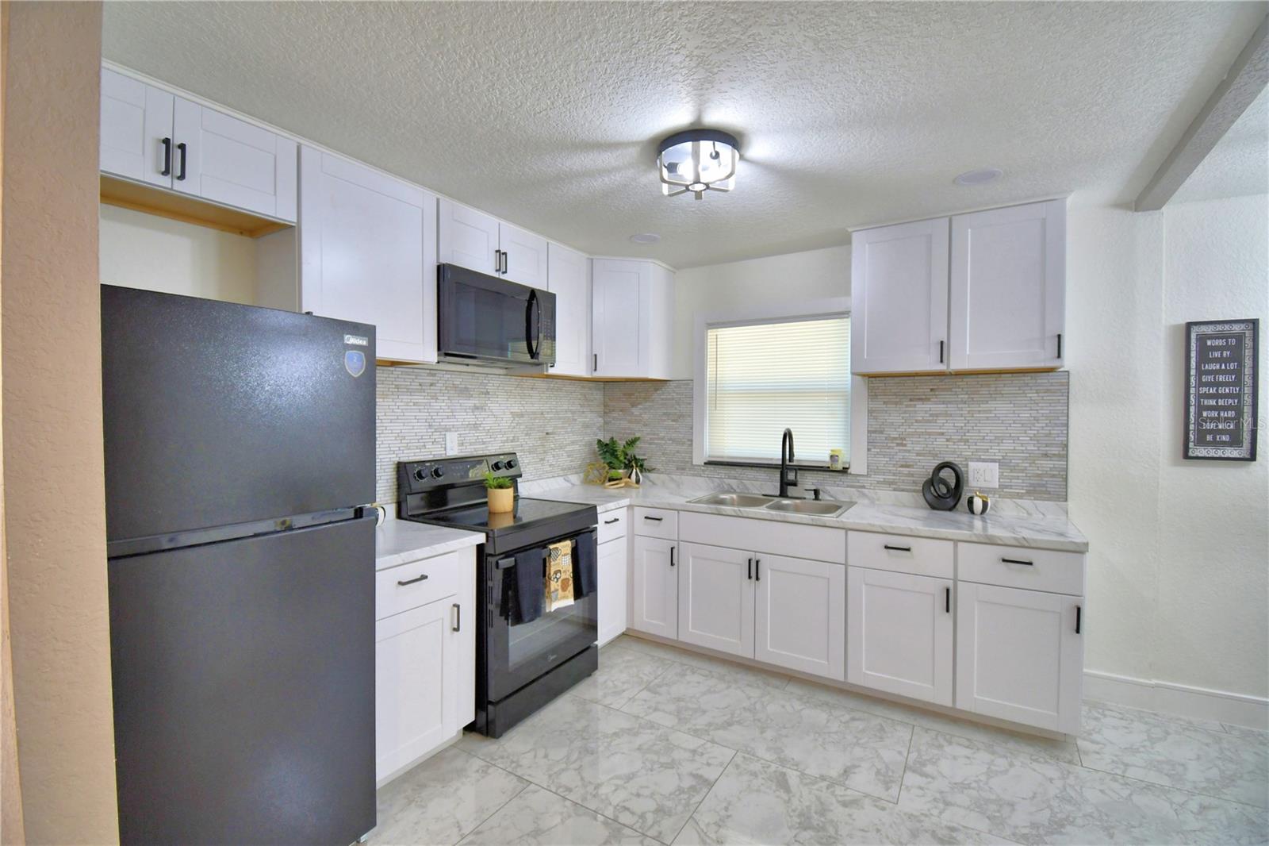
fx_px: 529
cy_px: 423
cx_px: 634
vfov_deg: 77.3
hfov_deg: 100.4
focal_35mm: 15
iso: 400
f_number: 4.5
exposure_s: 1/50
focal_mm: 10
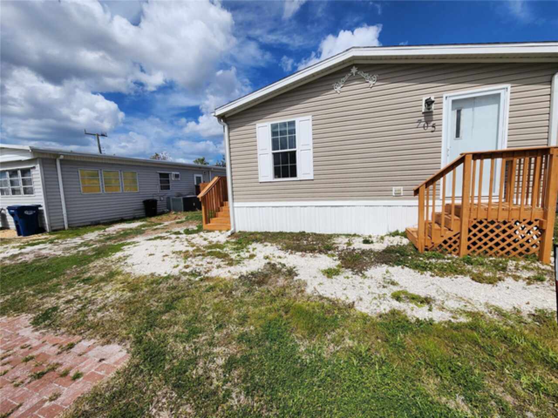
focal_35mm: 13
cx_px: 279
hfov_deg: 106.2
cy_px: 209
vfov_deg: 89.9
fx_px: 210
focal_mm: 2.2
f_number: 2.2
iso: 50
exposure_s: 1/4481
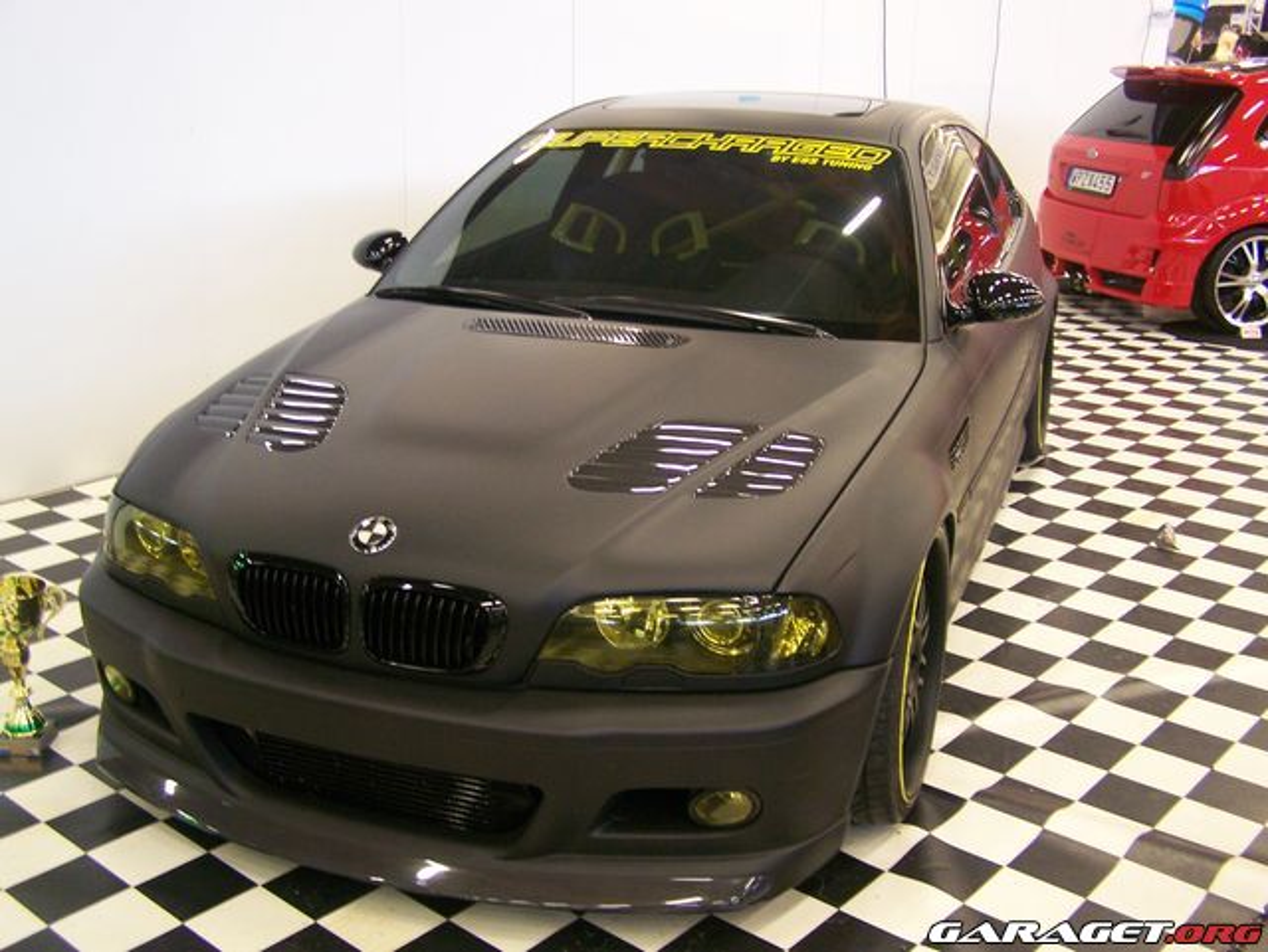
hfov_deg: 48.9
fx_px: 1393
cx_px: 634
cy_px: 476
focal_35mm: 38
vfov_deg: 37.8
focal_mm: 6.3
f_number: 2.8
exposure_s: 1/13
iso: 160
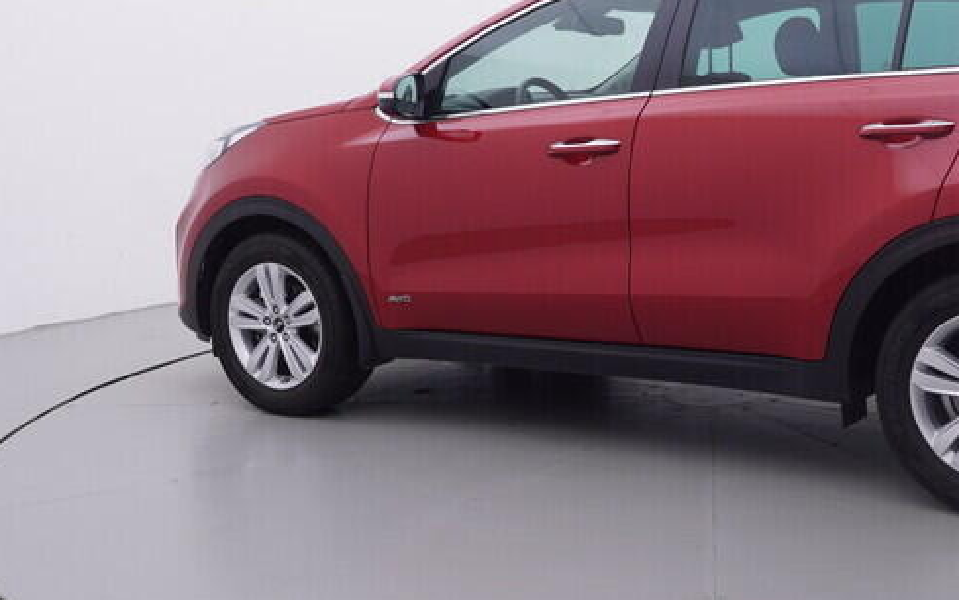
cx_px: 712
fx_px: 1257
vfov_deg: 26.8
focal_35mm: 48
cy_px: 227
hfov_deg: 40.7
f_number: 5
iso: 200
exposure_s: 1/80
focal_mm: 15
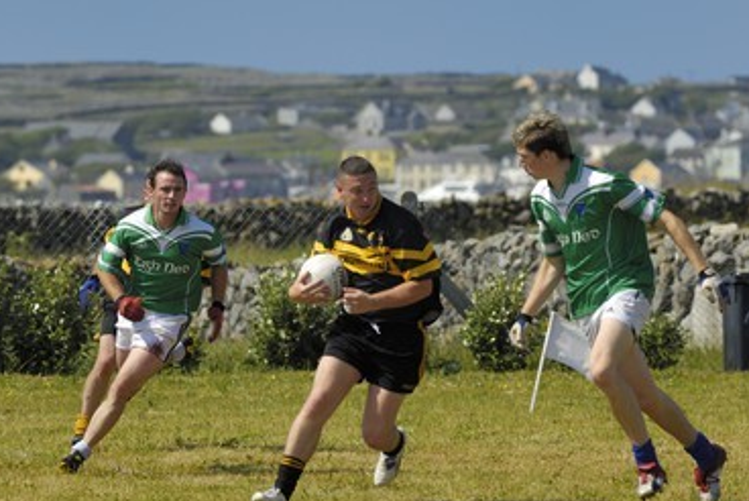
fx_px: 7121
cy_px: 281
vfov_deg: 4.0
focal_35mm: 342
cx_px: 352
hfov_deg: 6.0
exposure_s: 1/640
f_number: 5
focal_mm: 200
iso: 100
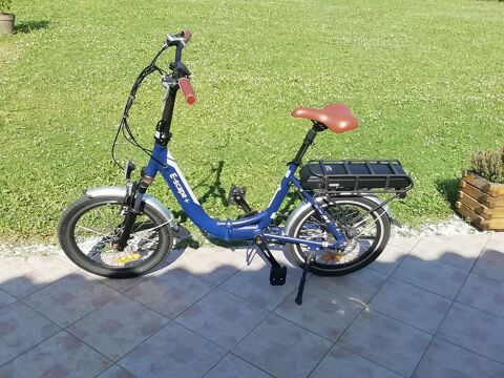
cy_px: 189
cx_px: 252
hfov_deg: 55.4
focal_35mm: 33
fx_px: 480
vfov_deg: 42.9
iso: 100
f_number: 2.4
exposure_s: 1/1221
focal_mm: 2.25
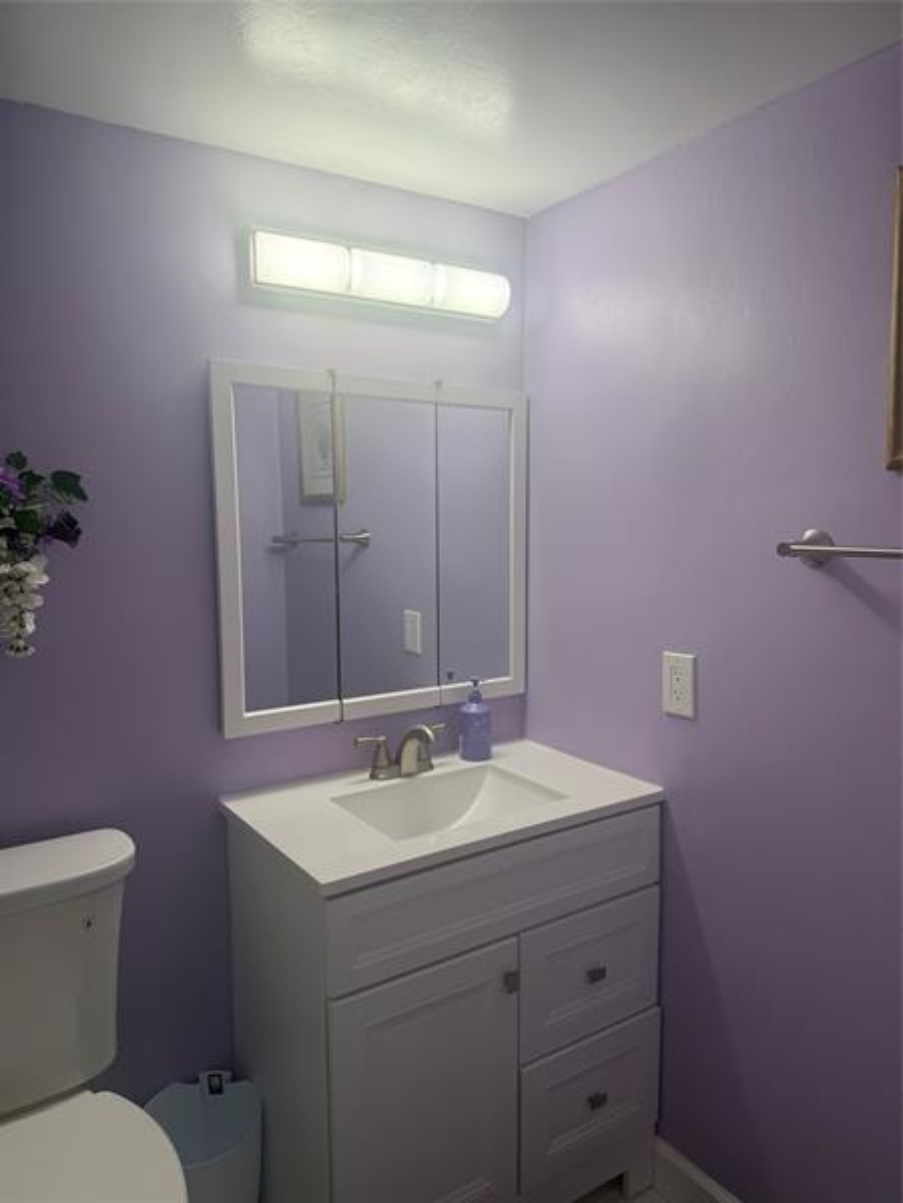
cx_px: 452
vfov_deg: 71.6
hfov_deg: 56.8
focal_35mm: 24
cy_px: 602
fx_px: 835
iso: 64
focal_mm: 6.76
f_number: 1.78
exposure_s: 1/156
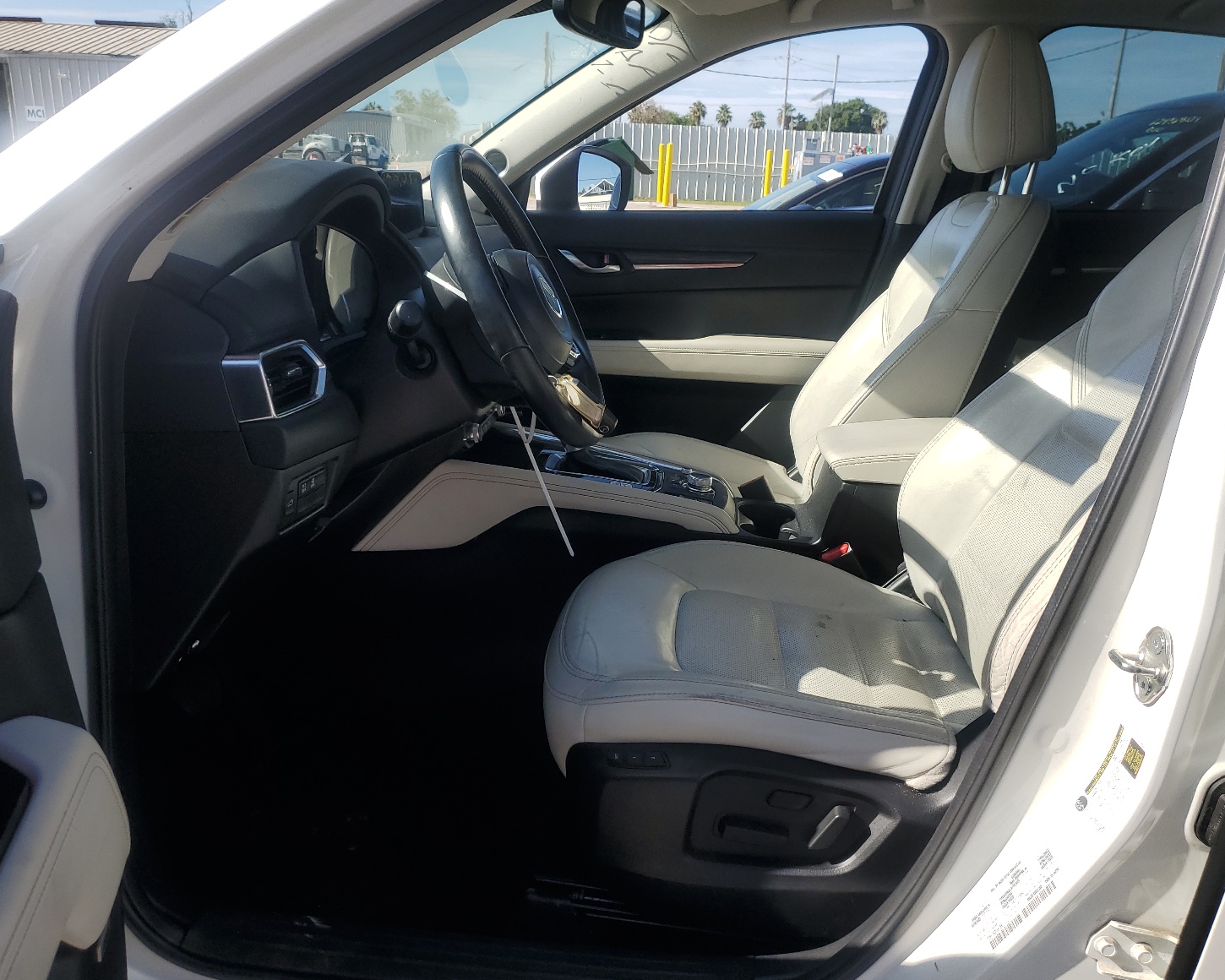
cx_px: 612
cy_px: 491
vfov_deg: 51.5
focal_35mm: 28
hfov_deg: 62.2
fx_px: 1015
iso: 50
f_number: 1.5
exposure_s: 1/2500
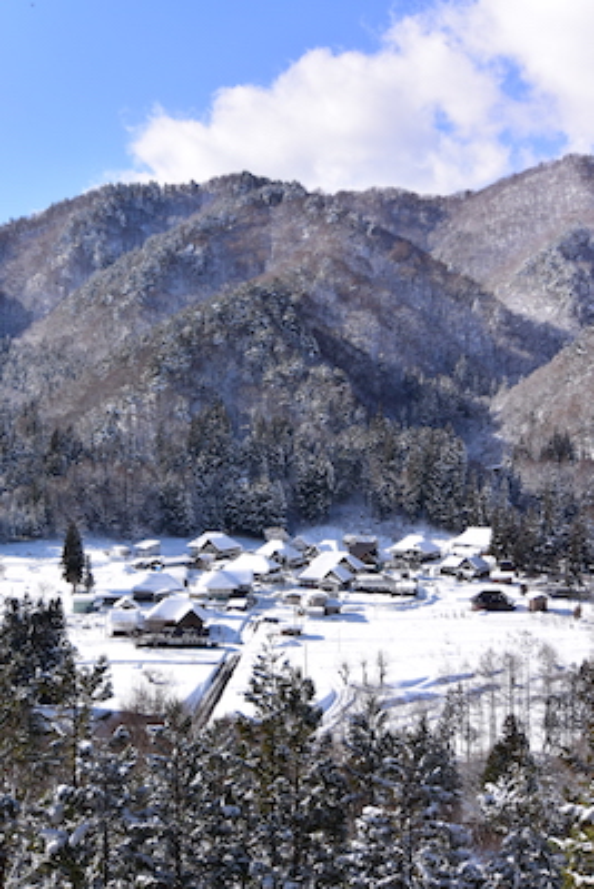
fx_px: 1137
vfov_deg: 42.7
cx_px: 297
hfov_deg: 29.3
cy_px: 444
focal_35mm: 46
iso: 160
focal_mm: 17.1
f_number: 4.5
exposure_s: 1/800
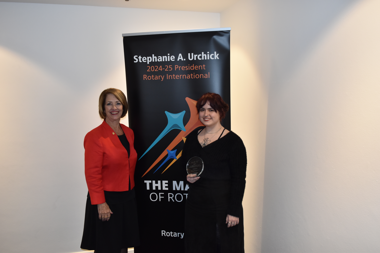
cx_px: 190
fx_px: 332
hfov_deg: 59.5
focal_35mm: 32
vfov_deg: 41.7
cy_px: 126
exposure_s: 1/100
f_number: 5
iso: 800
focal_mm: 21
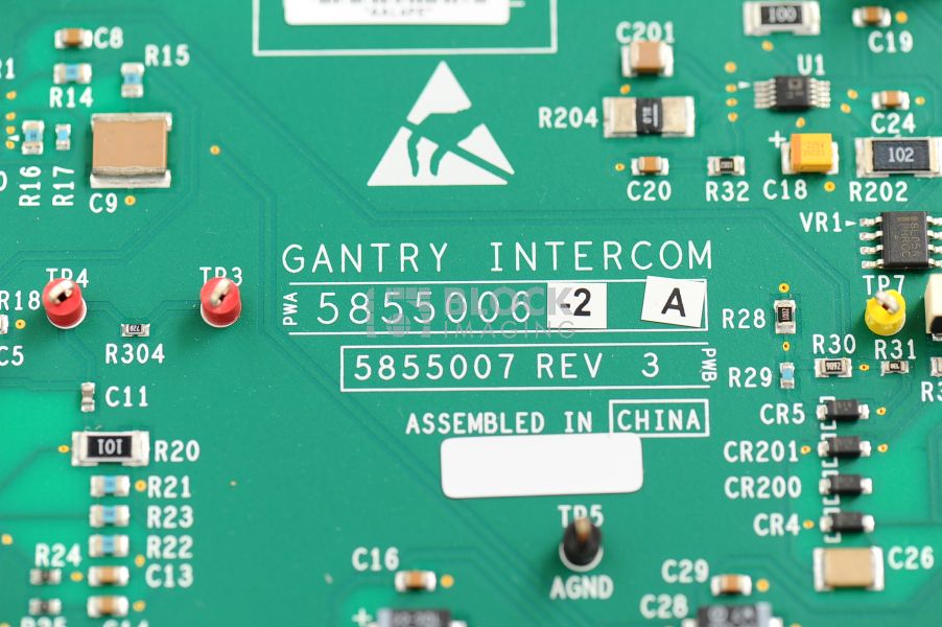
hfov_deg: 19.5
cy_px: 314
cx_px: 471
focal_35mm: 105
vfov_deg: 13.0
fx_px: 2745
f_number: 7.1
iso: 640
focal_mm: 105
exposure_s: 1/160
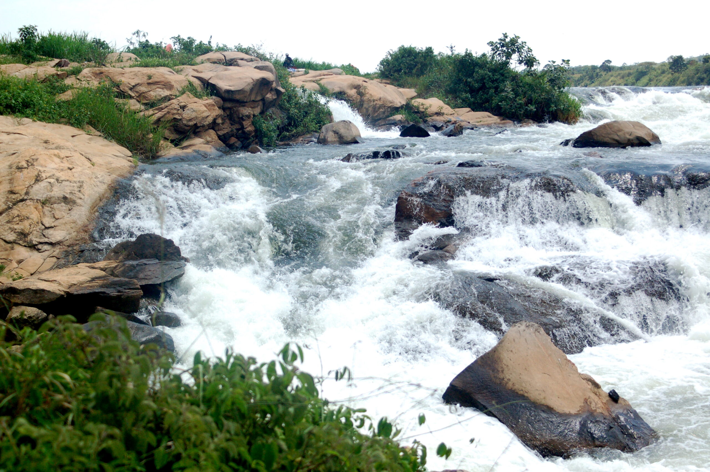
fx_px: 1034
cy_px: 236
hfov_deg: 37.9
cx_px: 355
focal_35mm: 52
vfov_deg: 25.7
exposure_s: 1/4000
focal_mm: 35
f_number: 4
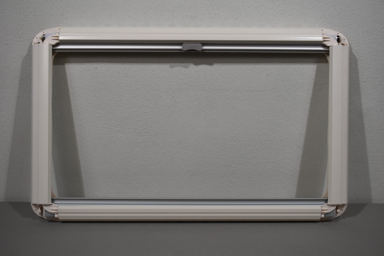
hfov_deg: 43.6
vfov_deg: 29.9
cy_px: 128
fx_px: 480
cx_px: 192
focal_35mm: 45
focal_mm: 30
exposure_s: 1/125
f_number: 5.6
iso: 220
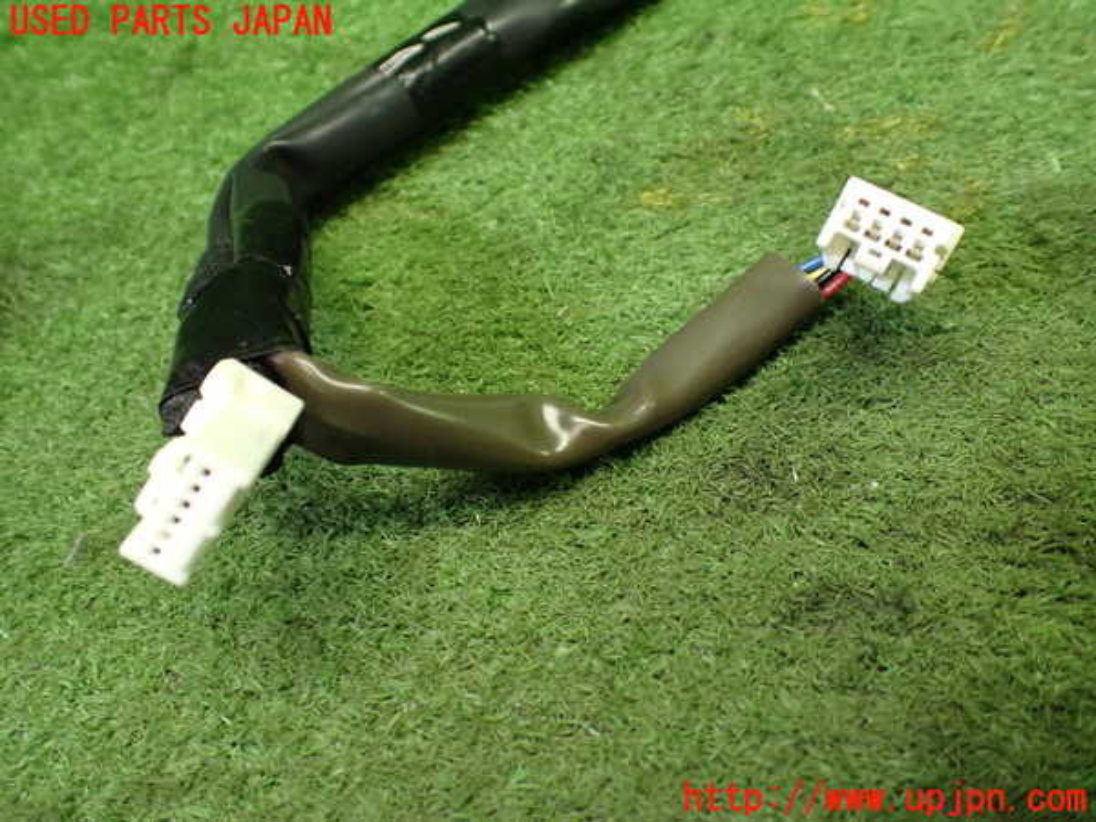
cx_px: 548
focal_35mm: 30
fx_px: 950
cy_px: 411
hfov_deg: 60.0
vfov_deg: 46.8
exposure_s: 1/125
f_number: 2.3
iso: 800
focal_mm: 5.4
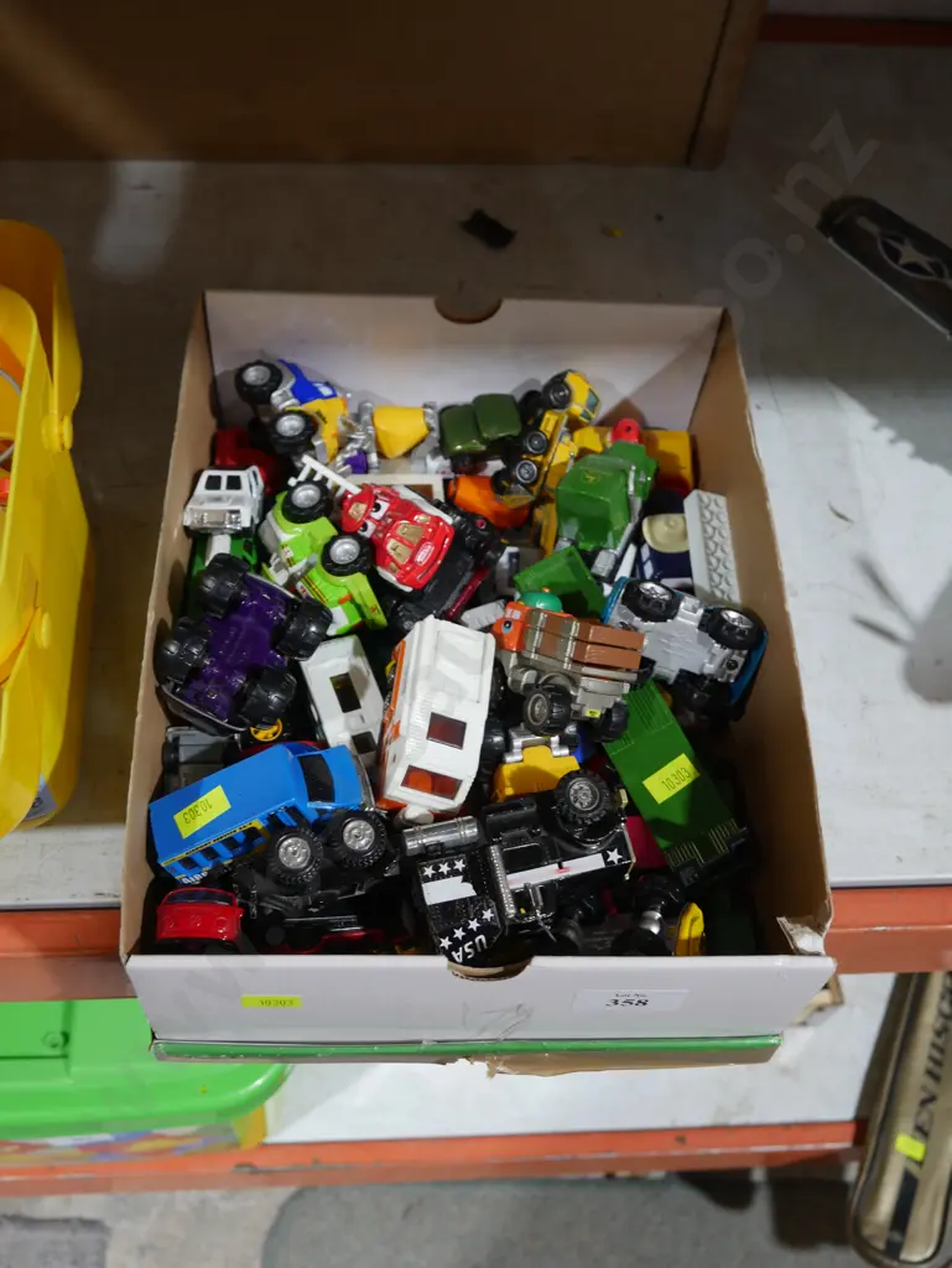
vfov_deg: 49.0
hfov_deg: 37.8
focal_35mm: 38
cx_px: 476
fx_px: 1392
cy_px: 634
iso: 500
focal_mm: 19
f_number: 4.1
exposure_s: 1/60
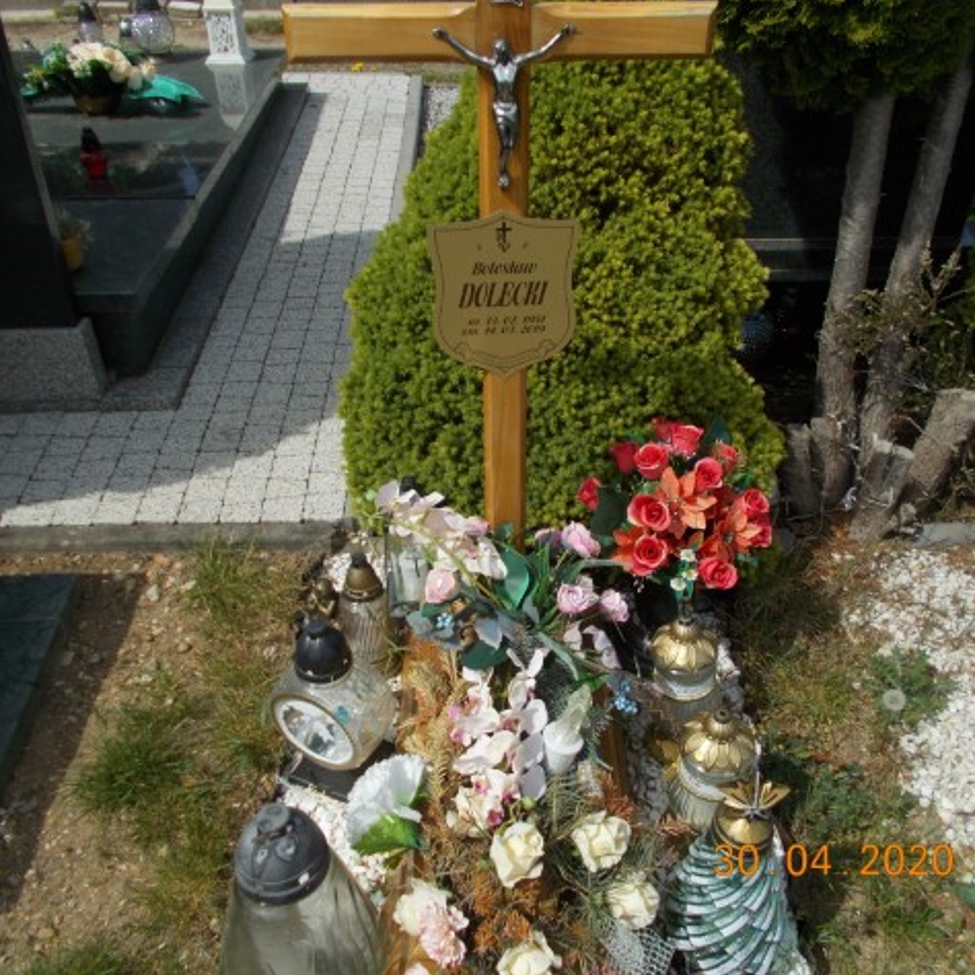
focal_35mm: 31
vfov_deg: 52.5
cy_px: 483
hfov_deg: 52.5
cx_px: 508
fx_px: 988
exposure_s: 1/250
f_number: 8
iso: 80
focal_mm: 4.6
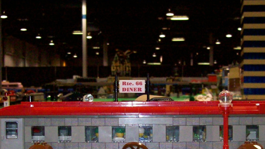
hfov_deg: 31.4
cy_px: 128
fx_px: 471
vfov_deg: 17.8
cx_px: 141
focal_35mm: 67
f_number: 2.7
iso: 400
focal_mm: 6
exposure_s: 1/128
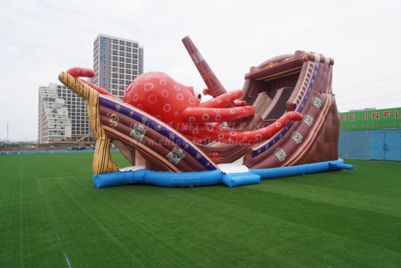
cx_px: 200
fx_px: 267
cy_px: 134
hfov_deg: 73.7
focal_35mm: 24
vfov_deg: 53.1
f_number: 5
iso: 100
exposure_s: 1/400
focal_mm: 16
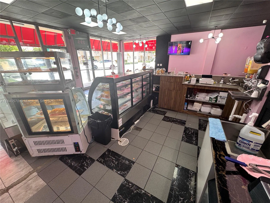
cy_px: 102
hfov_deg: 102.1
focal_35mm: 14
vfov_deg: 85.7
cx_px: 135
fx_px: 109
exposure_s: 1/120
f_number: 2.2
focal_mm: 2.22
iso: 125
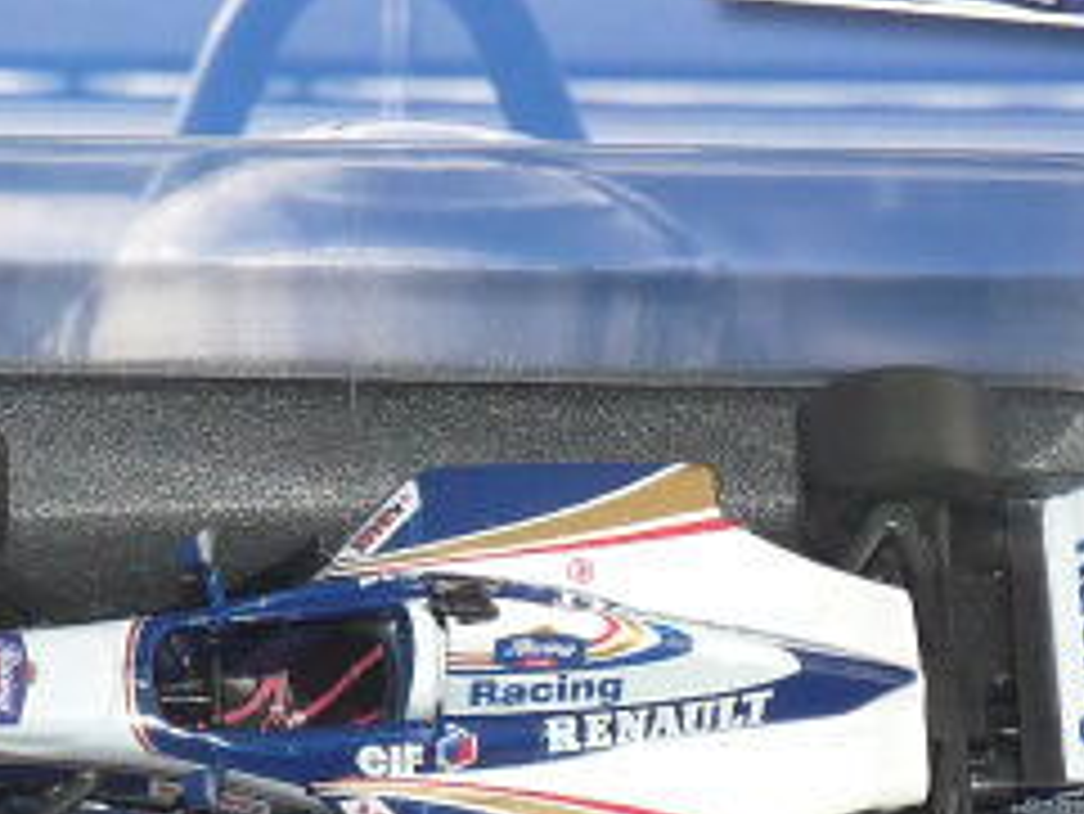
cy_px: 391
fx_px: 4324
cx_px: 342
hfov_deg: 14.3
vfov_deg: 10.8
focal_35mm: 138
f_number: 3
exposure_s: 1/30
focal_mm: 5.2
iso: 100
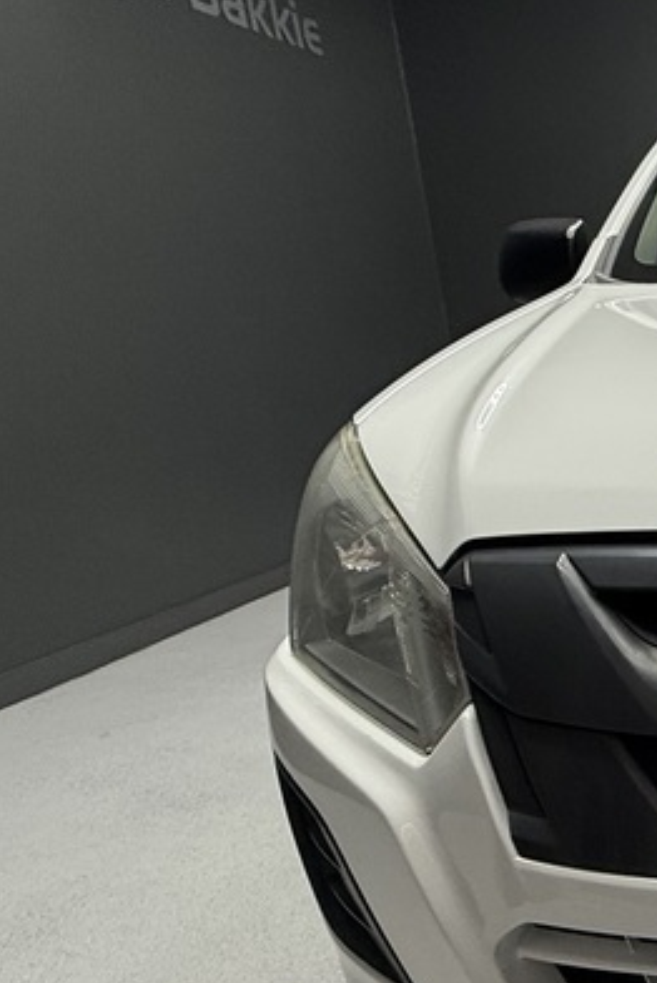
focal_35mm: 38
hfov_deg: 26.2
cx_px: 975
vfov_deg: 49.3
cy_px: 695
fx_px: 1038
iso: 100
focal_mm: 2.22
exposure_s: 1/100
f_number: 2.2
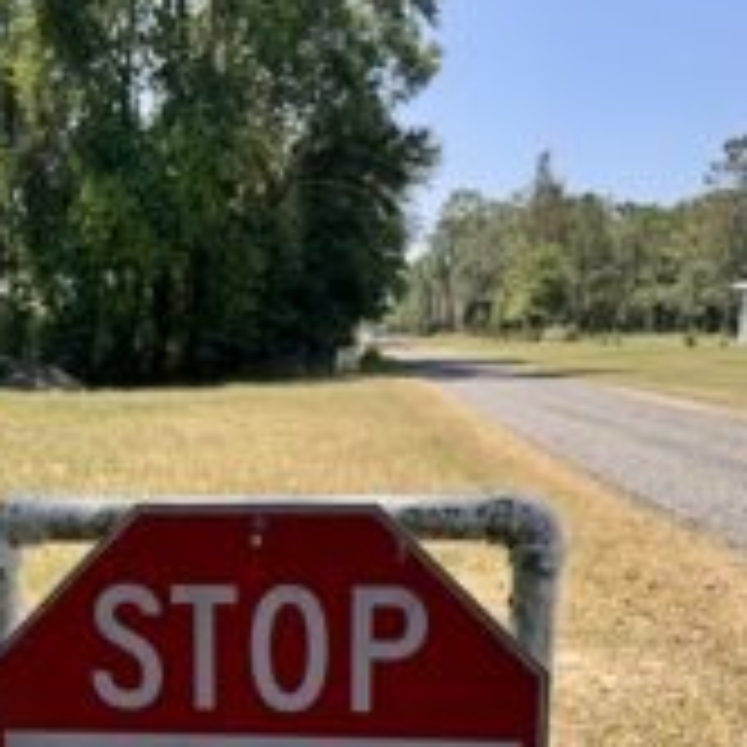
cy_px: 630
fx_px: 1245
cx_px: 189
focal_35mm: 51
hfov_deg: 32.8
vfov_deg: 32.2
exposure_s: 1/2415
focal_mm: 6.76
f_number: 1.78
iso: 80
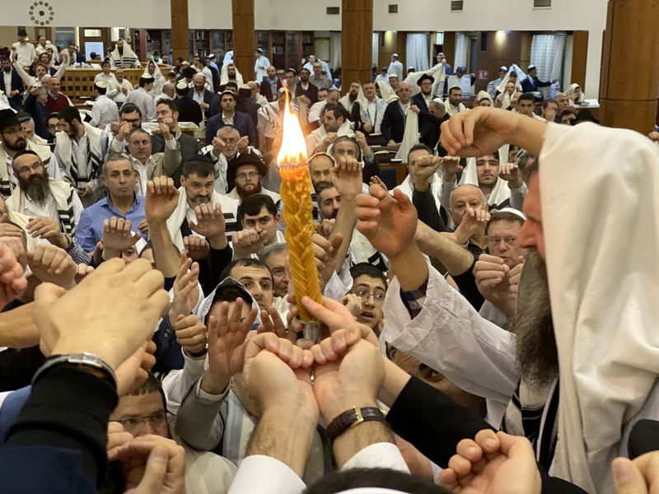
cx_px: 330
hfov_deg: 36.8
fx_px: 990
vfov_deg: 28.0
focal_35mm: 52
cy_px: 247
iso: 200
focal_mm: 6
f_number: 2
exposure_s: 1/50
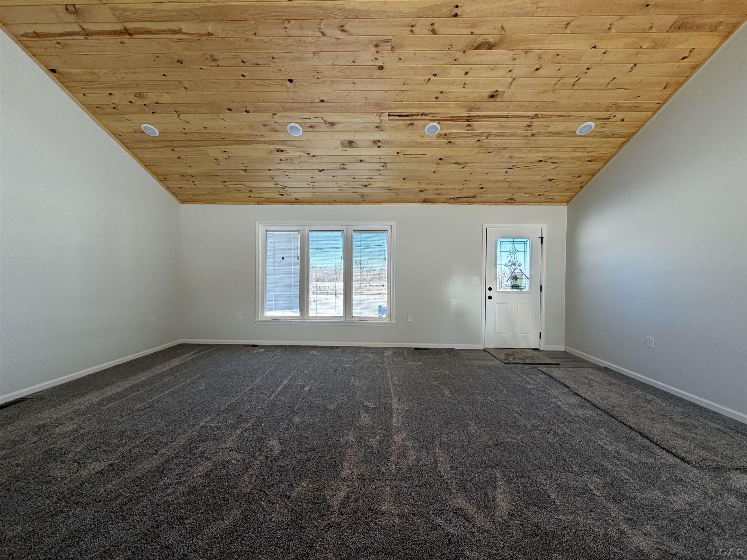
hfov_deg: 102.1
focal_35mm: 14
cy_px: 280
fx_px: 302
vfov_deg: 85.7
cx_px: 374
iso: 100
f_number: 2.2
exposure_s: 1/121
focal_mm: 2.22
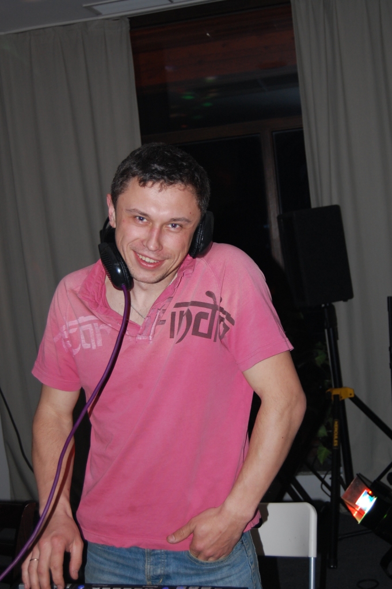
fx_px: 834
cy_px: 294
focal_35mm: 51
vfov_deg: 38.9
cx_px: 196
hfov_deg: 26.4
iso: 400
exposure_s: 1/60
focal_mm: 34
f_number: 4.5
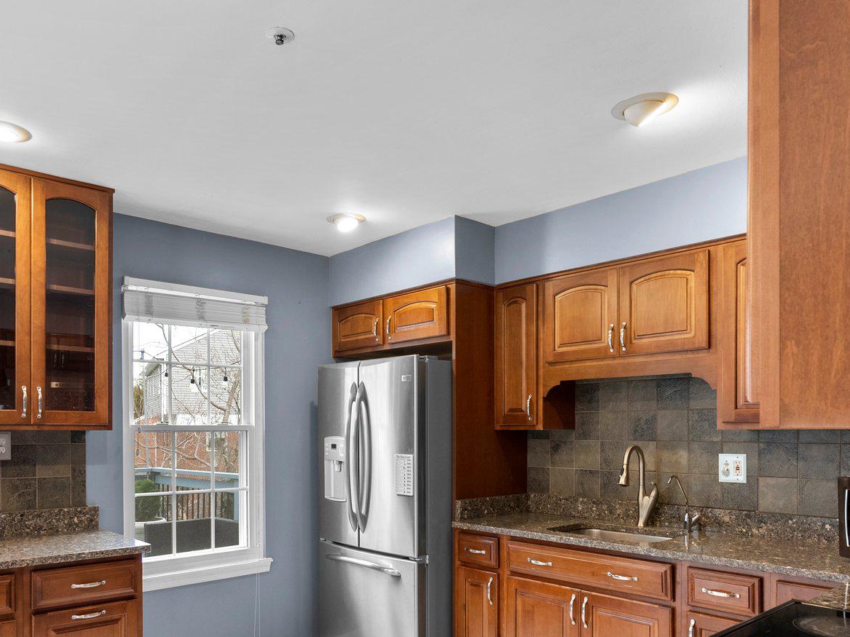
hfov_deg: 65.0
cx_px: 360
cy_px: 439
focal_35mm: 27
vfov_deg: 50.2
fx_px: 663
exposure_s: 1/3
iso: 250
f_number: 8
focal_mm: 16
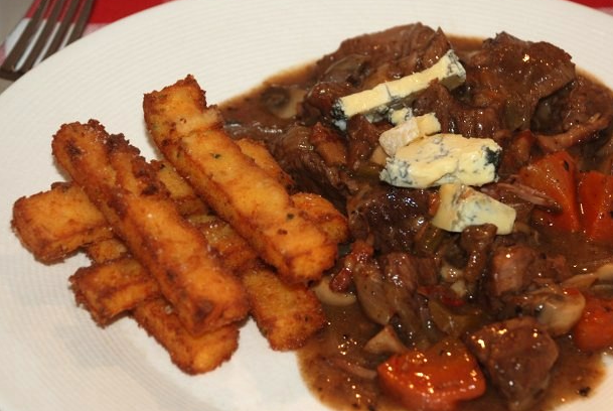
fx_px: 2217
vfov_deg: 10.6
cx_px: 273
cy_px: 174
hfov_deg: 15.7
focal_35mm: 130
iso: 200
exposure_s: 1/60
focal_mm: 66
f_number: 5.3
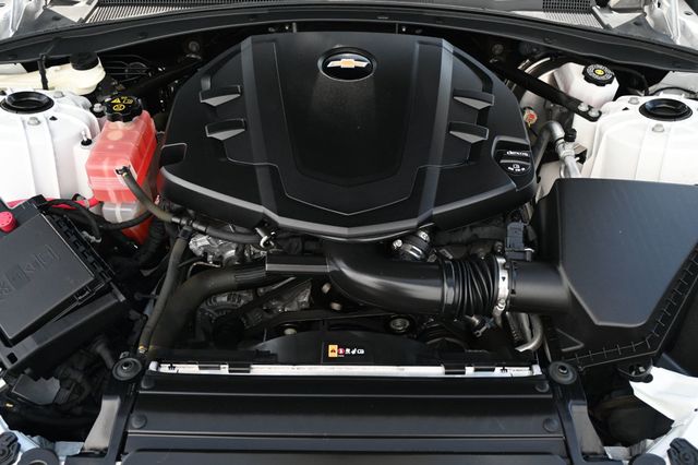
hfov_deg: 58.4
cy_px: 232
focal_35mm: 32
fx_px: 625
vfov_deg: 40.8
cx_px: 349
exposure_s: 1/250
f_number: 4
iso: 360
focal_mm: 21.5
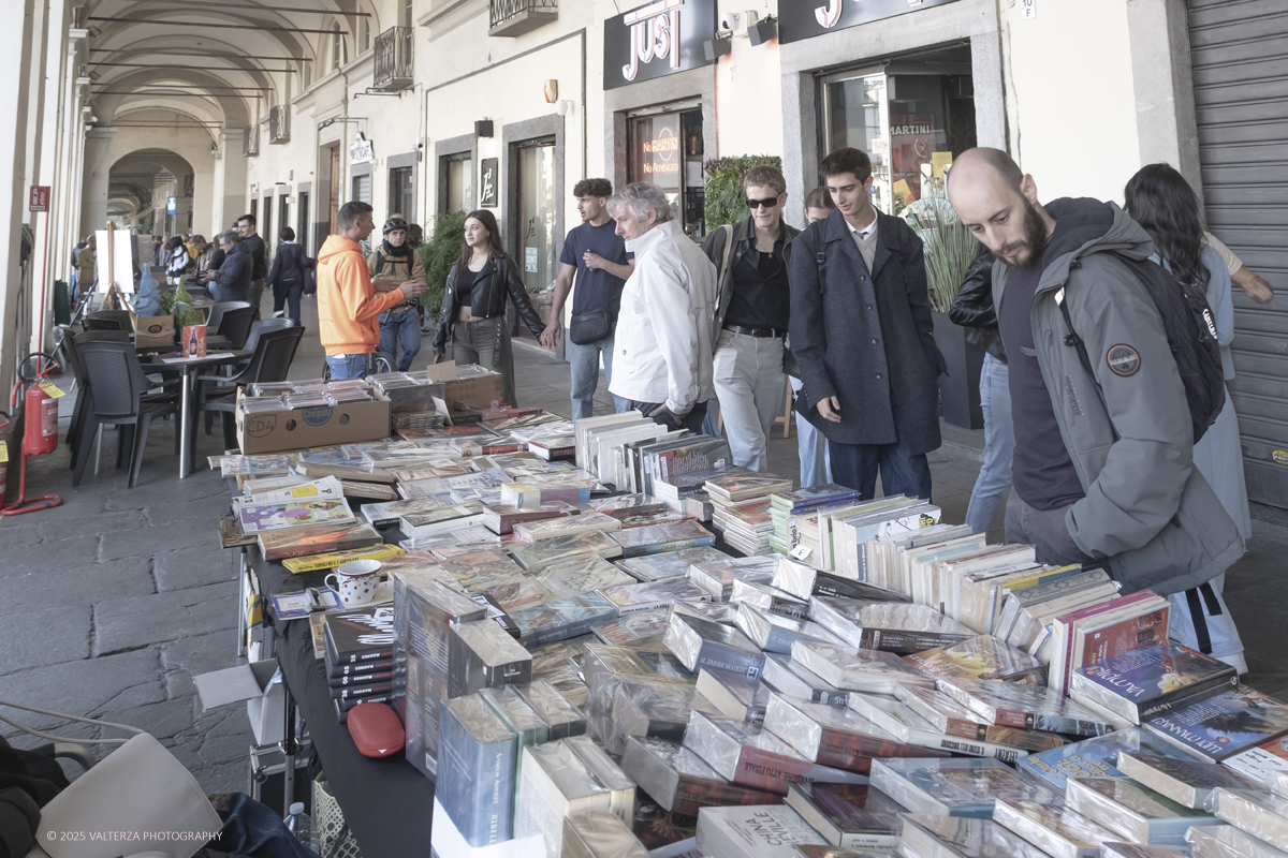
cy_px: 429
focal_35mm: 24
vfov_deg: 53.1
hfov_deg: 73.7
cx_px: 644
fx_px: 859
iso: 640
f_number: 4.5
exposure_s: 1/125
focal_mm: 16
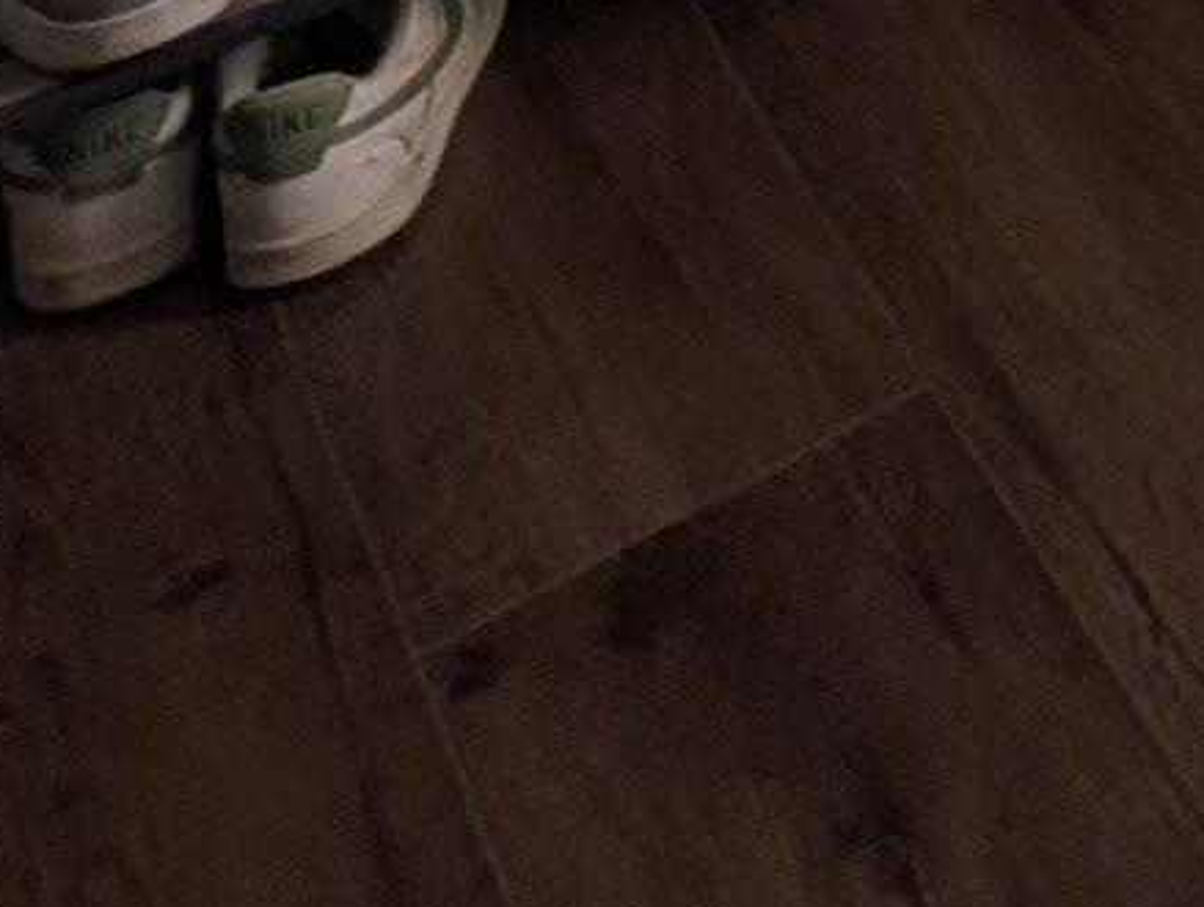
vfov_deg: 10.8
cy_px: -1899
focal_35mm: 84
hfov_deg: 15.9
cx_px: 2653
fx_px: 2926
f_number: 1.7
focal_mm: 2.02
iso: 85
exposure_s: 1/191
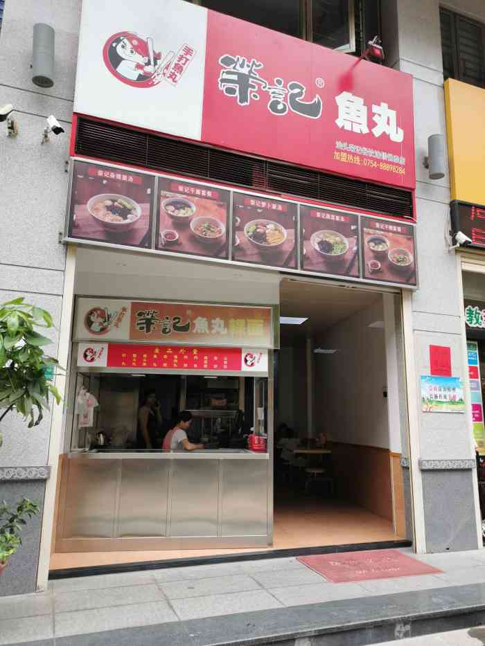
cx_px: 242
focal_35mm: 27
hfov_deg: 51.4
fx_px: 504
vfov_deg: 65.3
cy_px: 323
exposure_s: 1/588
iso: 50
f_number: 1.8
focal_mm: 5.58
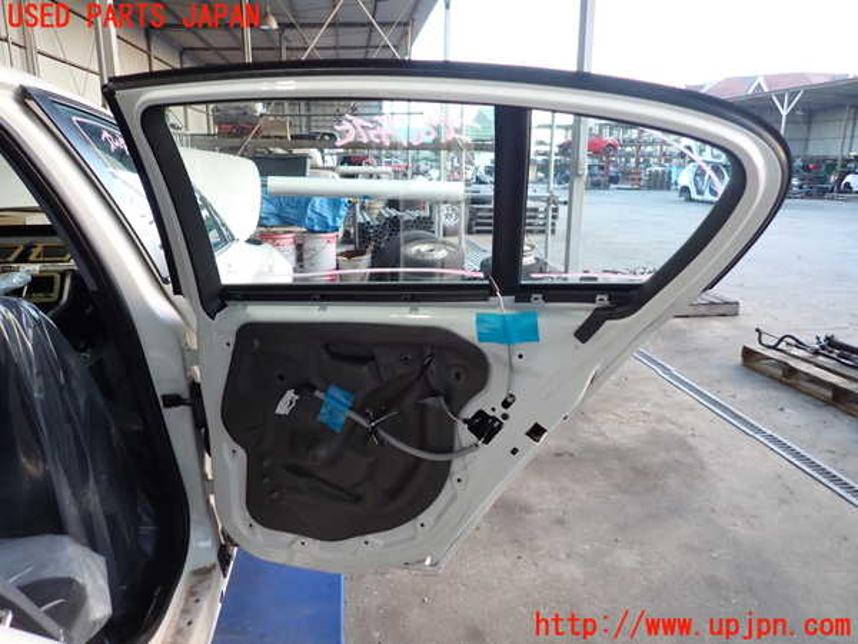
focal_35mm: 25
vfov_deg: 54.9
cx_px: 429
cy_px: 322
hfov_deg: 69.4
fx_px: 620
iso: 200
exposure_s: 1/50
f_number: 2
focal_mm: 4.5
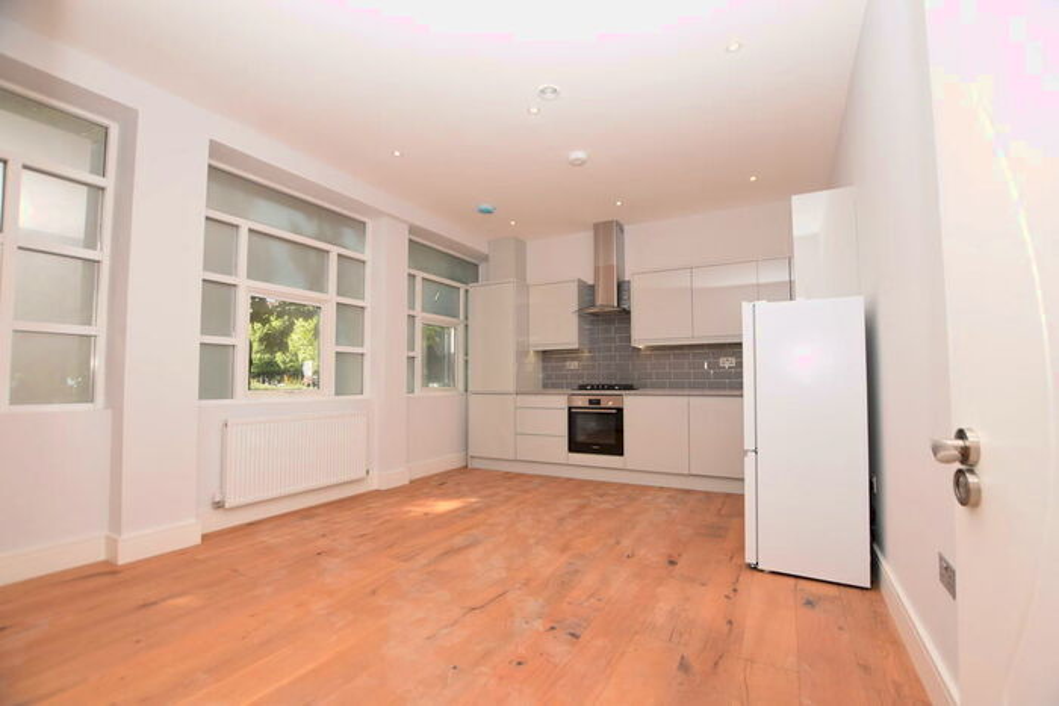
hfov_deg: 100.4
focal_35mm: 15
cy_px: 353
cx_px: 530
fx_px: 441
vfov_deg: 77.4
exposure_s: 1/60
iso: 100
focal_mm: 10
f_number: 4
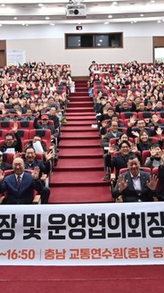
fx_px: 356
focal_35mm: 46
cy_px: 119
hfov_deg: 25.9
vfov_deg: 44.4
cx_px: 75
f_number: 4.5
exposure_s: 1/200
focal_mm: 24
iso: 2000
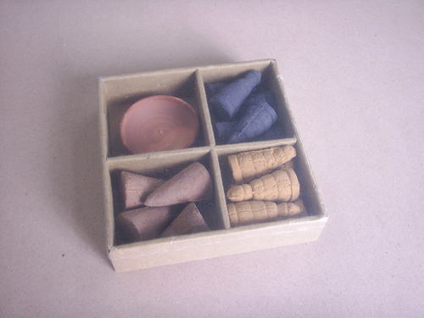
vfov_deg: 38.7
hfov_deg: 50.1
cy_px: 159
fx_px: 453
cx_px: 212
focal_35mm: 37
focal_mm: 7.7
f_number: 3.5
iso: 100
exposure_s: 1/13
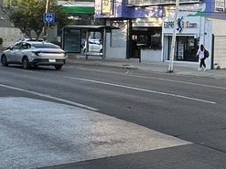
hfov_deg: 24.1
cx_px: 312
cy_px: 51
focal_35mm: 68
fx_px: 444
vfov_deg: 21.5
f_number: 2.2
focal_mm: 2.22
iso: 40
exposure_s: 1/654
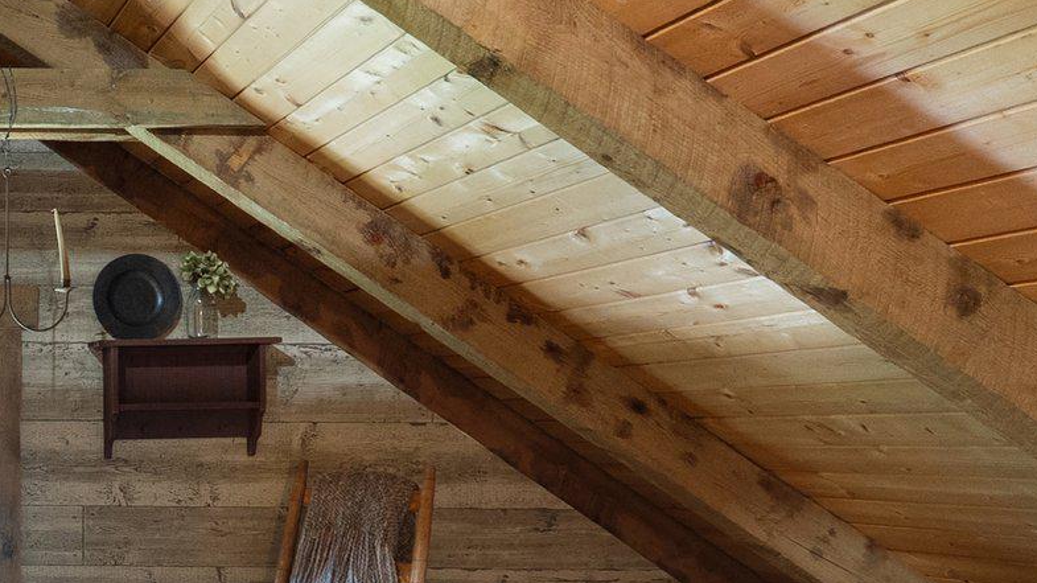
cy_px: 539
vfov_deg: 27.8
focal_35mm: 41
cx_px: -299
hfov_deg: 35.0
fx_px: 1127
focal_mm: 10
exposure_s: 1.6
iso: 800
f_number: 8
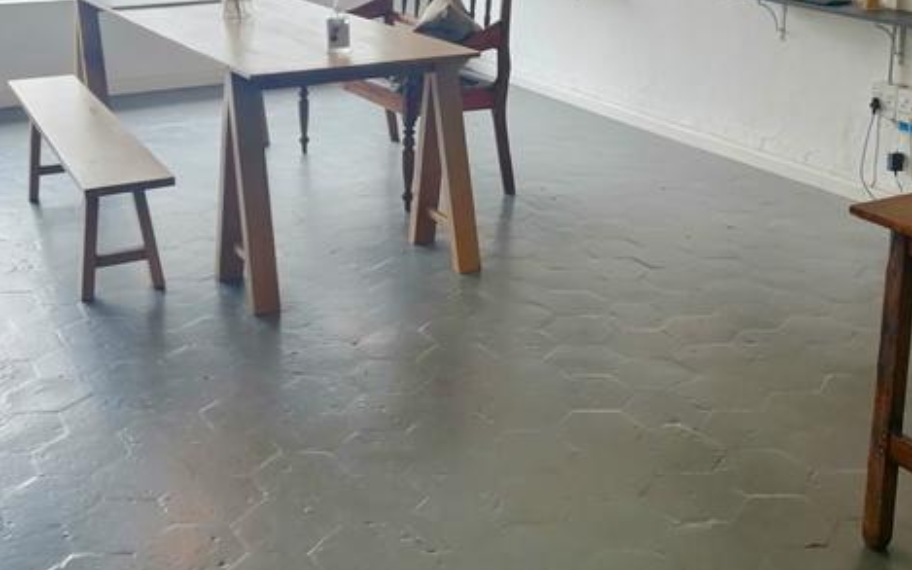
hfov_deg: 42.6
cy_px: 140
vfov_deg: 27.0
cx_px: 494
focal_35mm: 47
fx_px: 1168
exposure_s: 1/50
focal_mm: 3.96
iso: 50
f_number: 1.8
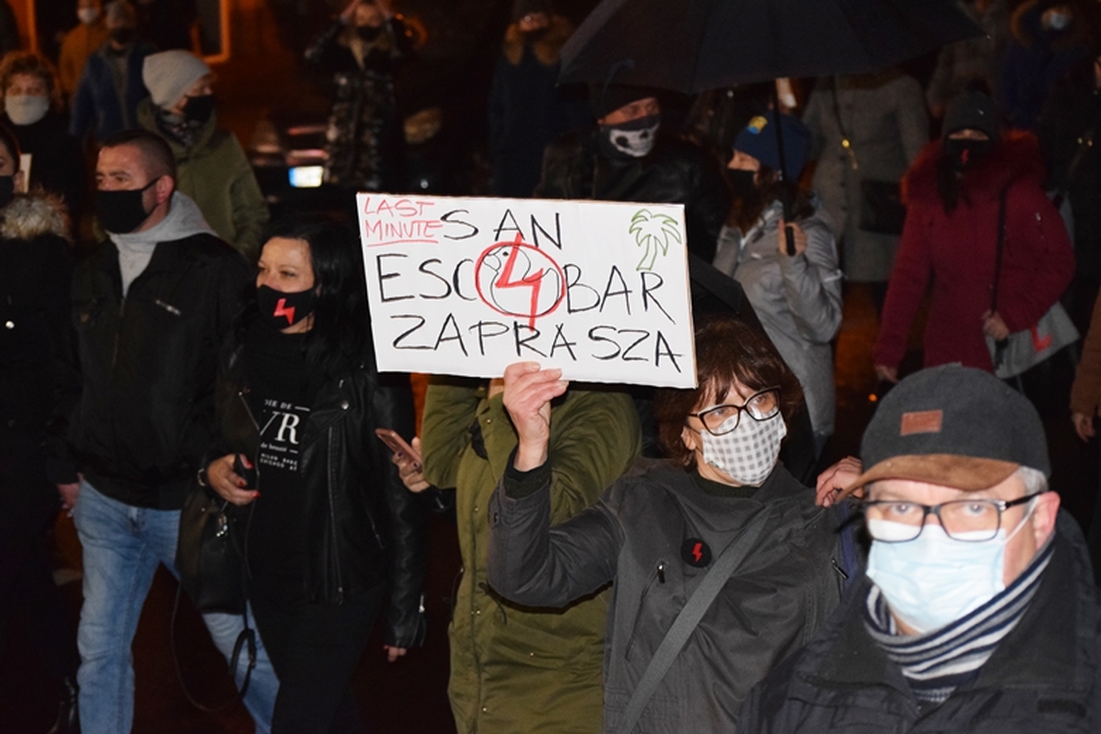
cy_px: 367
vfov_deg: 15.2
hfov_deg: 22.6
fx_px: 2752
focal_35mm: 90
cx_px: 550
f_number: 4
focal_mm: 60
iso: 3200
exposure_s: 1/60
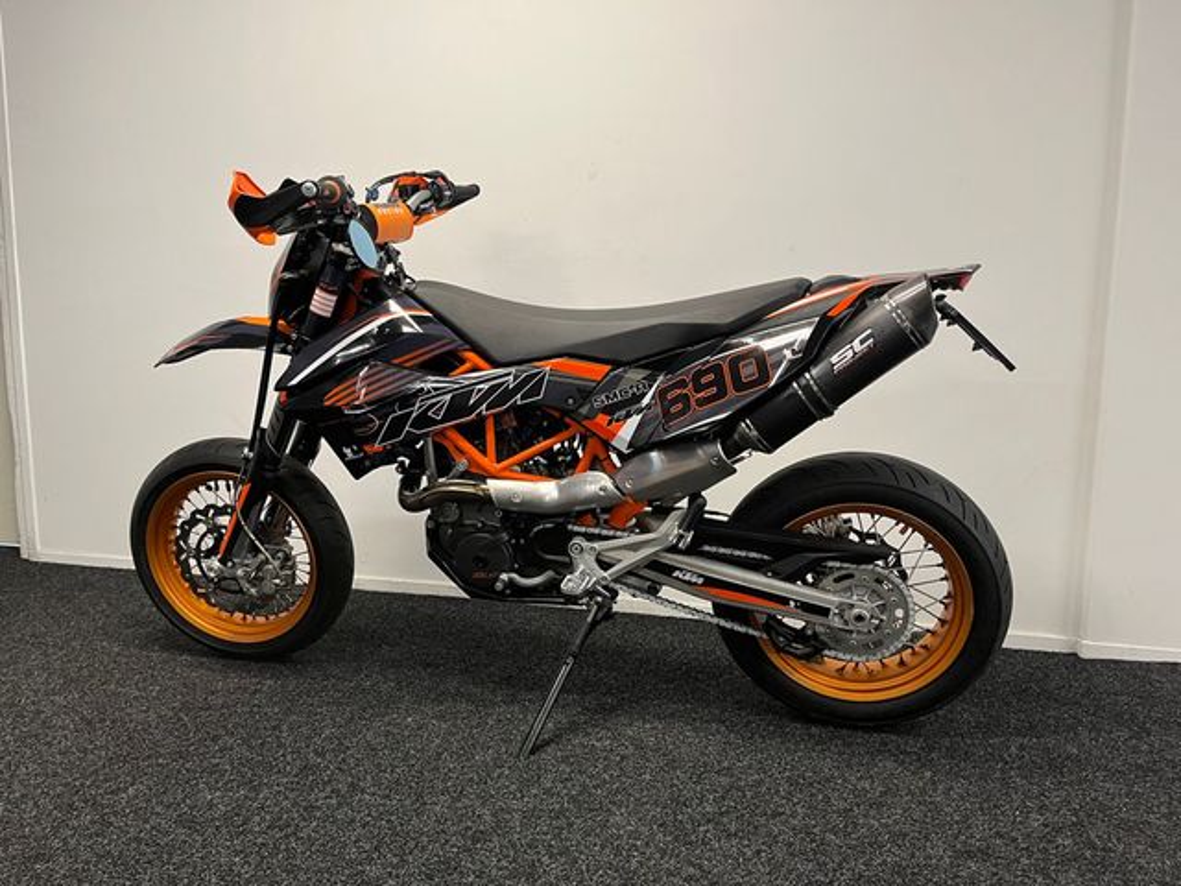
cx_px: 590
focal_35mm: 26
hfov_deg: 67.3
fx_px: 887
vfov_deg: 53.1
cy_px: 443
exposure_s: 1/50
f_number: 1.6
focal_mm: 5.1
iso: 80
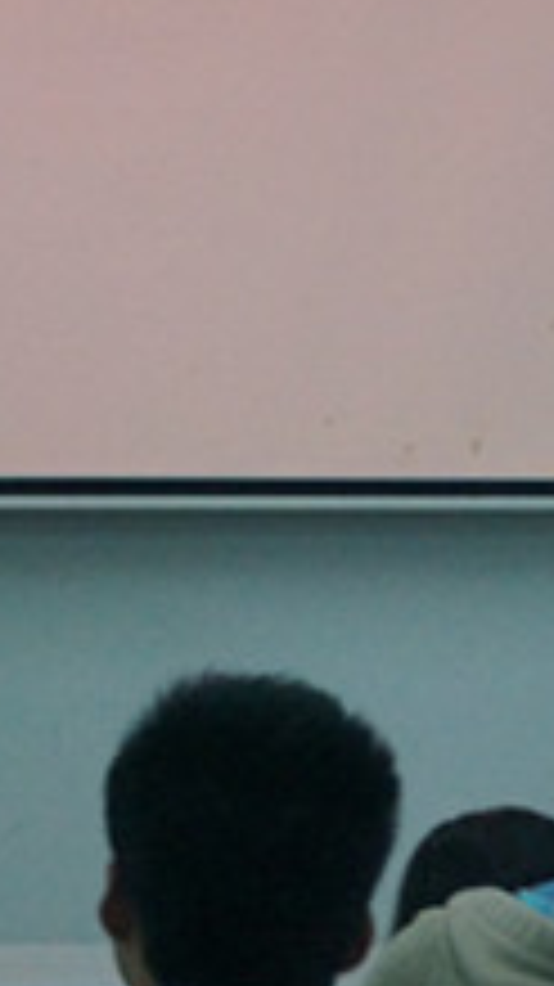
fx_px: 4497
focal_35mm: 172
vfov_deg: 12.5
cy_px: 284
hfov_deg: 6.9
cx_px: -428
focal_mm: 40
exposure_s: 1/160
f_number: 5.6
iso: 3200
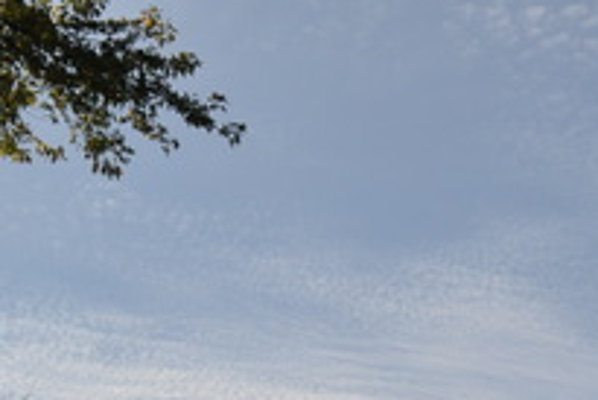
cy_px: 711
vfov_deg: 8.7
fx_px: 2527
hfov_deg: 12.8
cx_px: 910
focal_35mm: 152
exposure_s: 1/400
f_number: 11
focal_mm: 26
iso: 200
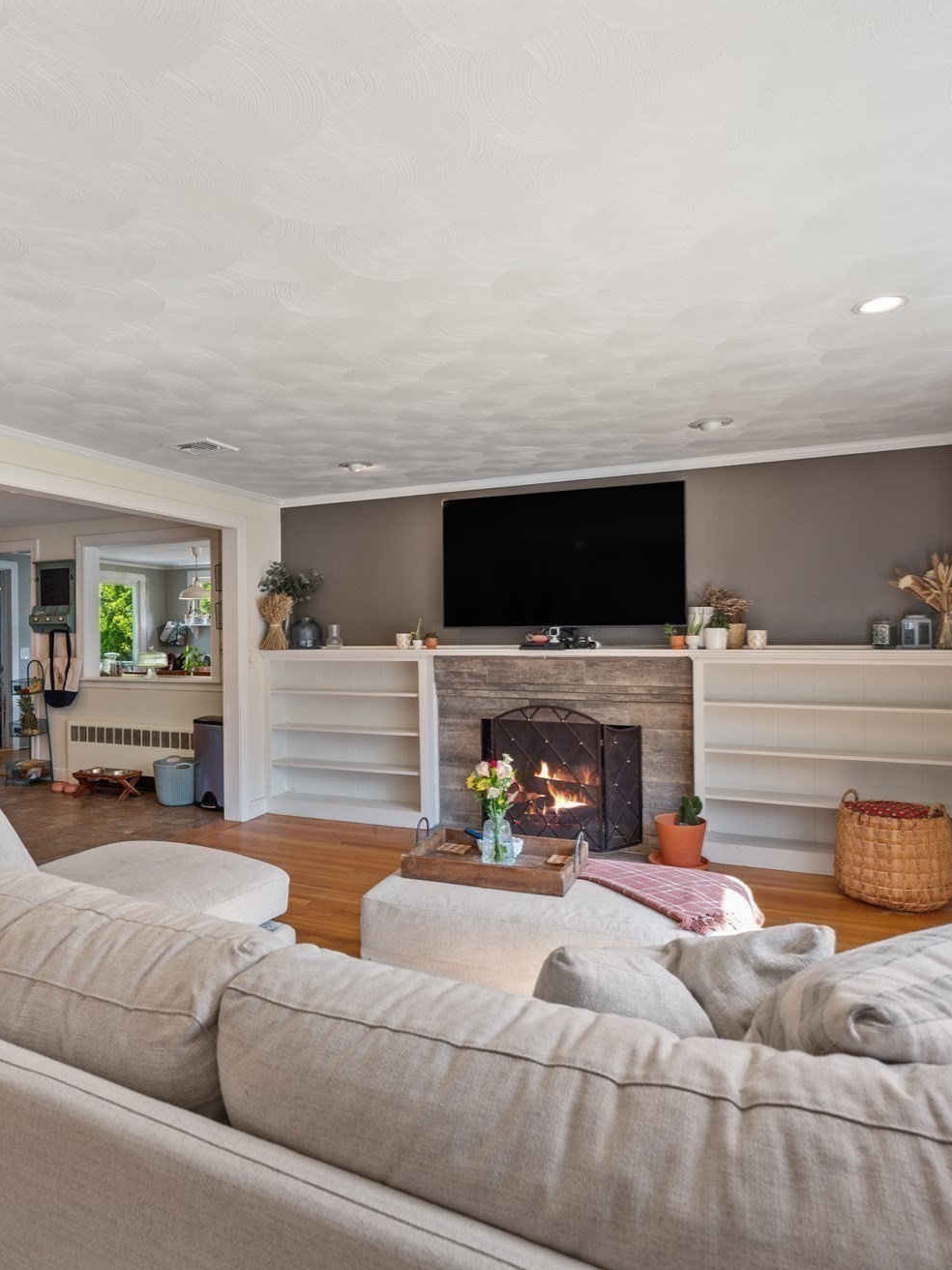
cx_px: 355
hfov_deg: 62.5
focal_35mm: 21
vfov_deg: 79.0
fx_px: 770
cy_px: 639
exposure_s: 1/6
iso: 100
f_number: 8
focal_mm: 14
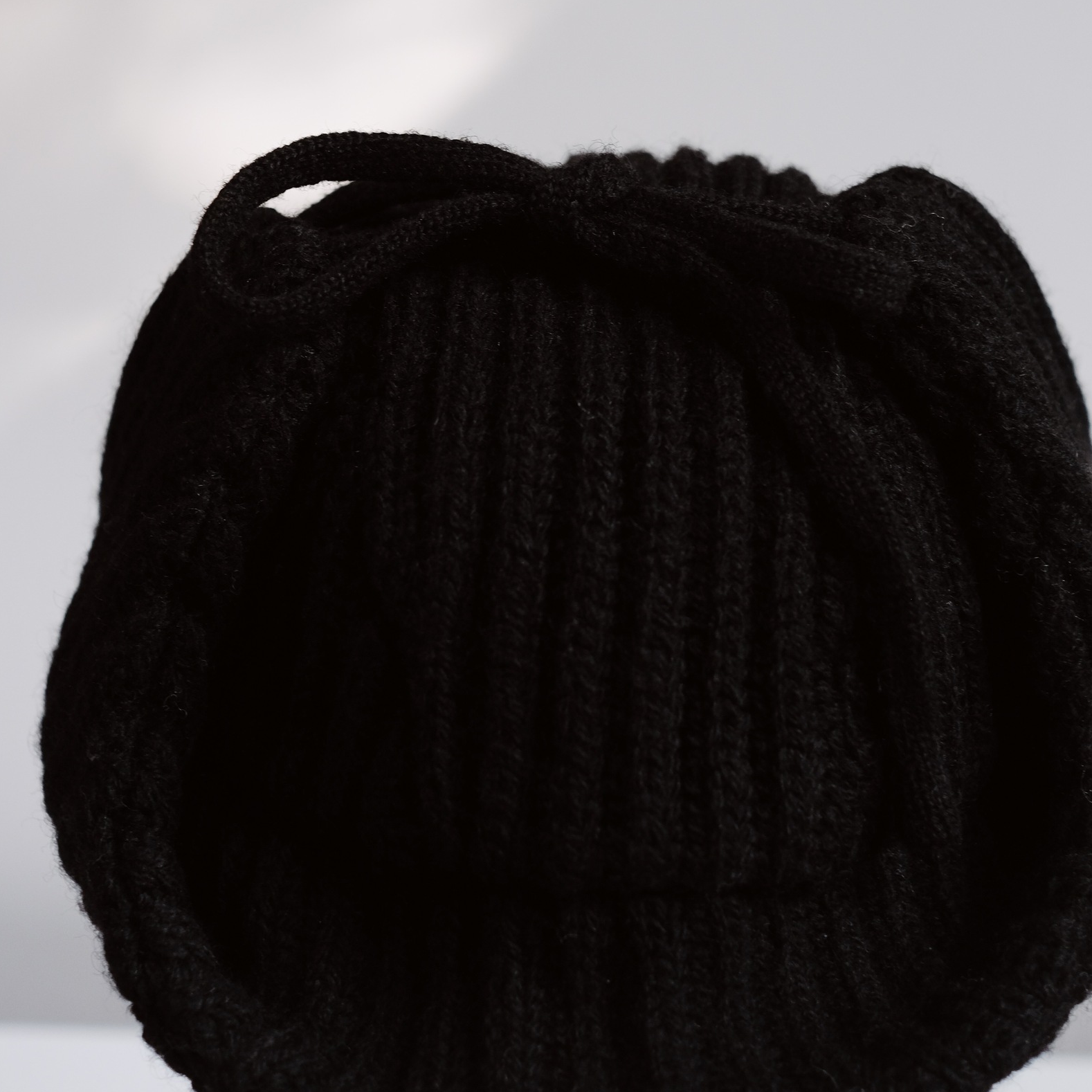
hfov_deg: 32.2
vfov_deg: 32.0
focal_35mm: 53
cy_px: 385
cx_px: 539
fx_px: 1892
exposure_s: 1/80
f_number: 3.2
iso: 640
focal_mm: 27
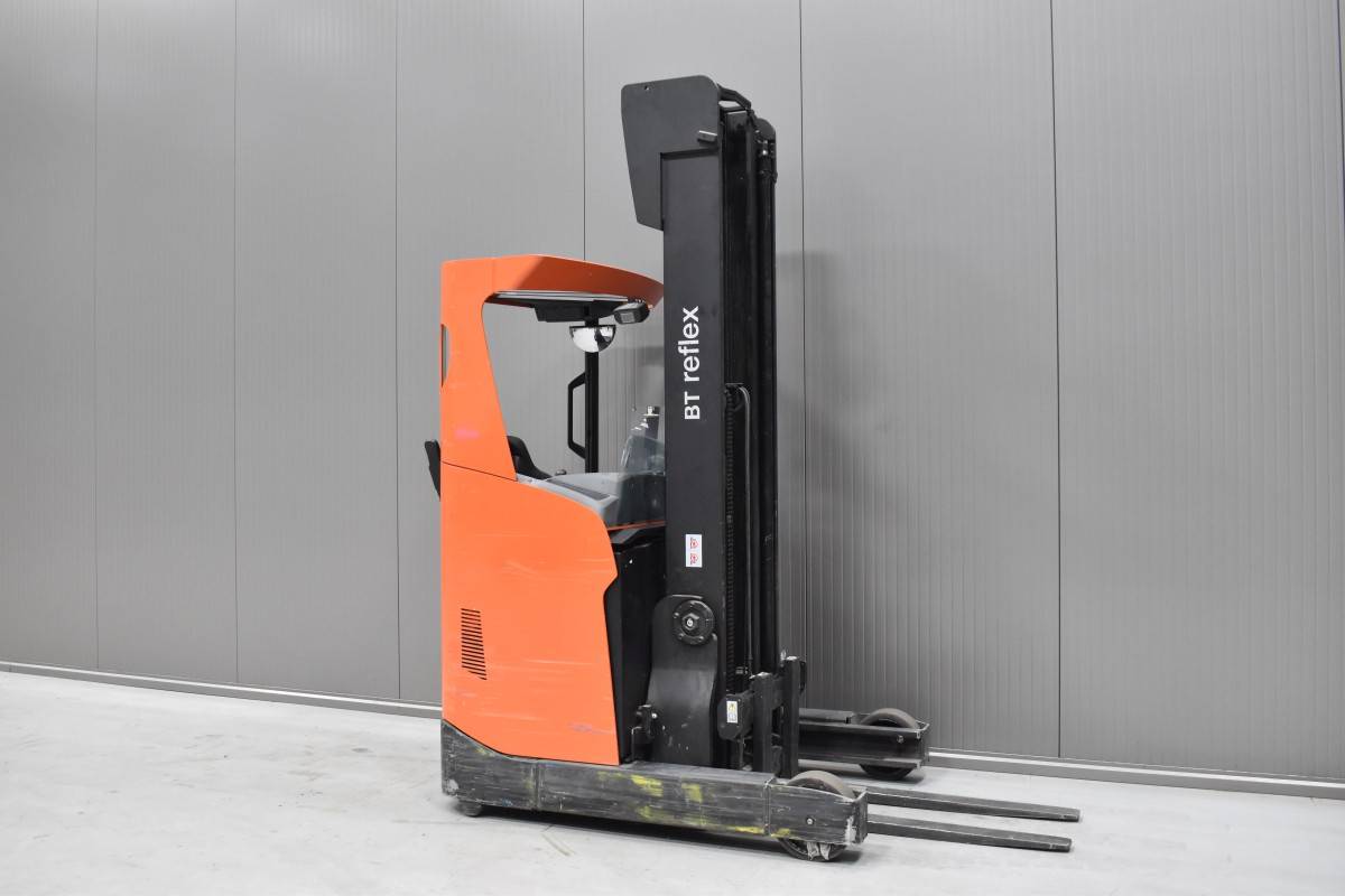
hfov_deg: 57.2
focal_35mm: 33
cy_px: 448
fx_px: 1233
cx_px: 672
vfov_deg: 40.0
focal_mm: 22
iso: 1600
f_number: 5
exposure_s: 1/30
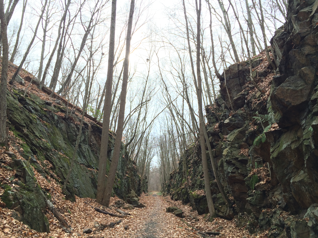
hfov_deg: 61.7
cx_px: 159
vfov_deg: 48.2
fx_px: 266
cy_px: 119
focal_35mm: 29
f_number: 2.2
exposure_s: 1/199
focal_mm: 4.15
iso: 32
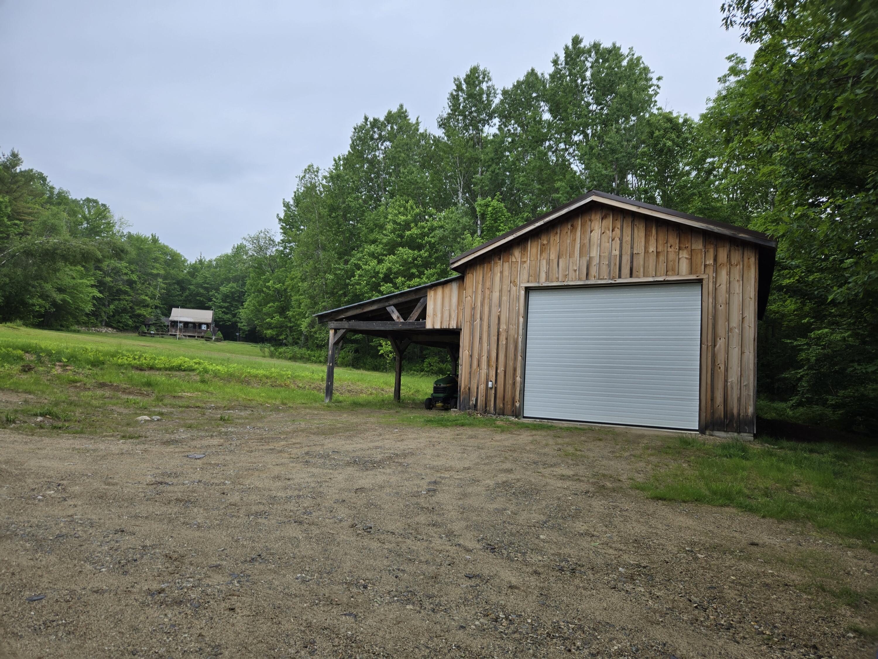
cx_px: 439
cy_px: 330
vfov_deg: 58.9
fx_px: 583
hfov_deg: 73.9
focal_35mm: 23
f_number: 1.8
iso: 25
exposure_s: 1/334
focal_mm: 5.4
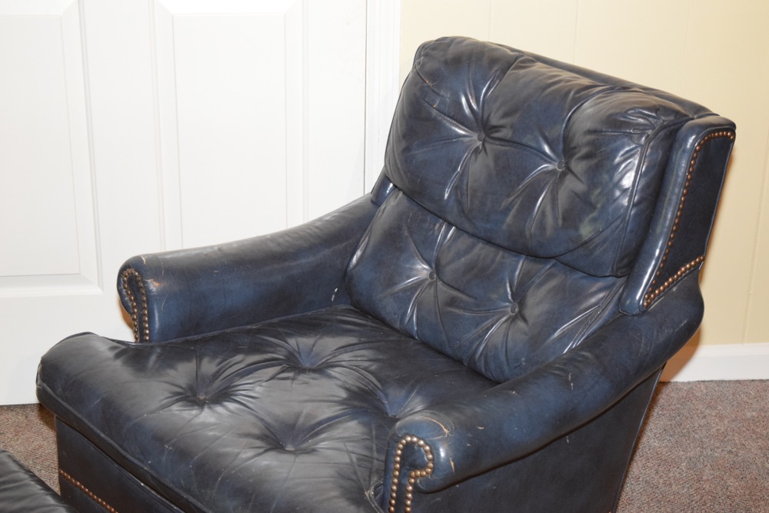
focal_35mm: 68
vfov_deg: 20.2
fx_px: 1442
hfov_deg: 29.9
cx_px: 384
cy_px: 256
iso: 3200
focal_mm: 45
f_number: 5
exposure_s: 1/60
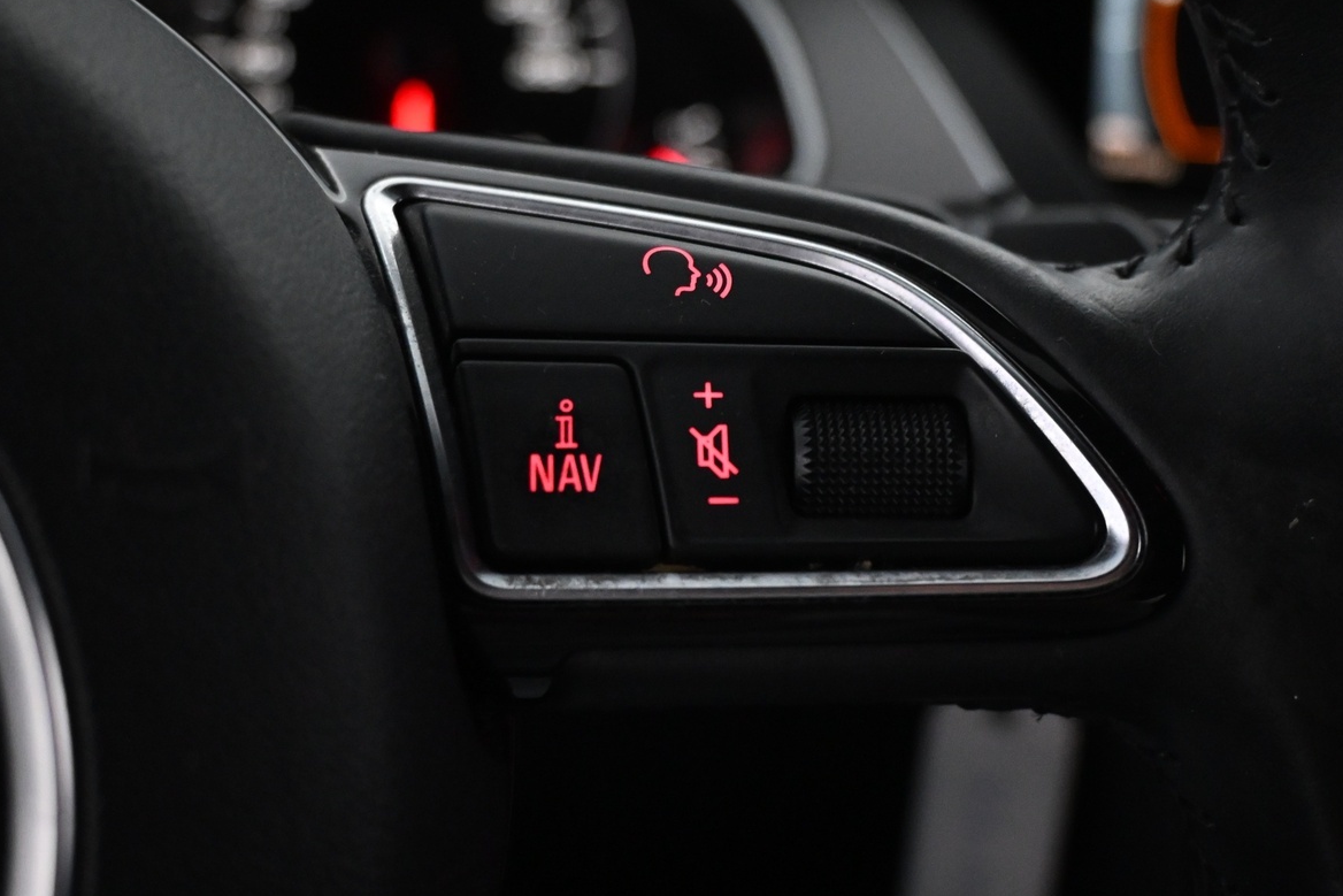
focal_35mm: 44
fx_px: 1630
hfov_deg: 44.7
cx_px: 740
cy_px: 388
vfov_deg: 30.7
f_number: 4
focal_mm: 21
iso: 3600
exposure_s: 1/60
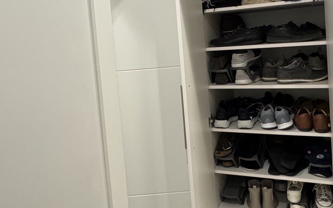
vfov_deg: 33.9
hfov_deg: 52.7
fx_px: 336
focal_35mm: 37
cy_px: 57
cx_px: 179
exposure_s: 1/50
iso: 640
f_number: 2.2
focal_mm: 2.22
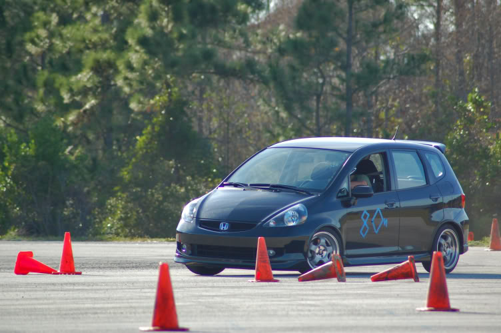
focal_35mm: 450
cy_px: 166
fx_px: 6257
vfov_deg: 3.0
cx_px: 250
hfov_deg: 4.6
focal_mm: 300
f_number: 5.6
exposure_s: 1/640
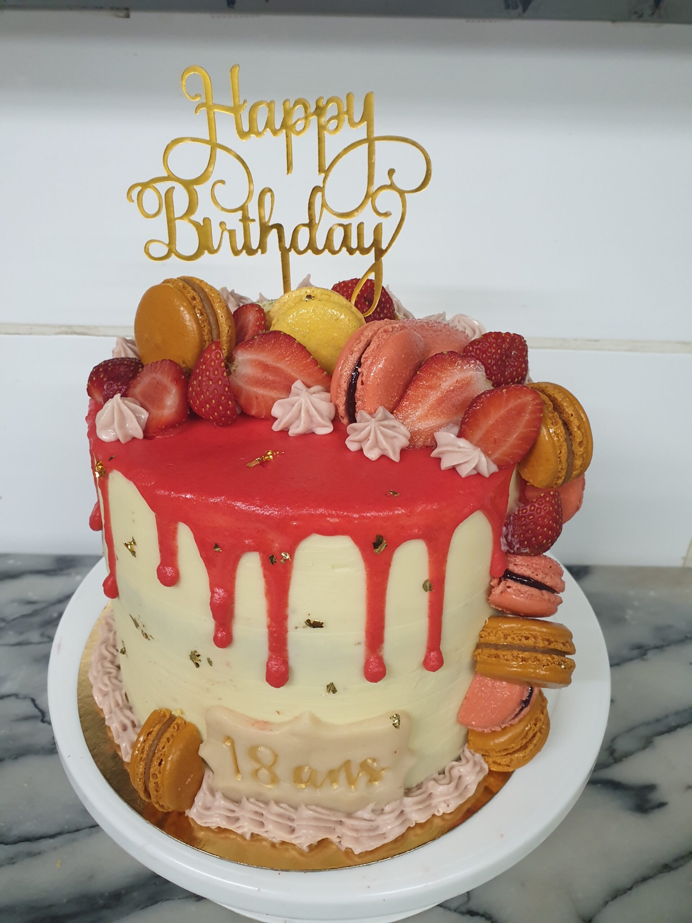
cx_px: 346
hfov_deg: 53.1
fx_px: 693
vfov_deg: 67.3
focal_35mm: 26
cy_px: 462
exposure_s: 1/50
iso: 320
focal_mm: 4.3
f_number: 2.4
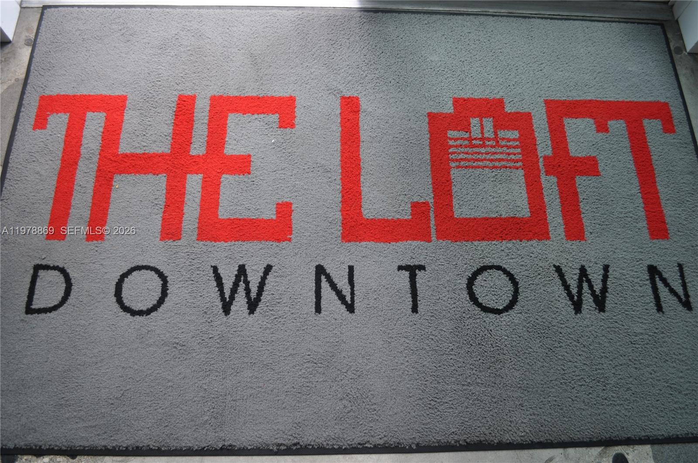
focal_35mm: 30
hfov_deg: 62.0
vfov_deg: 43.5
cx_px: 349
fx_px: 581
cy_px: 232
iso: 280
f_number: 3.8
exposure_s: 1/125
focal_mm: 20
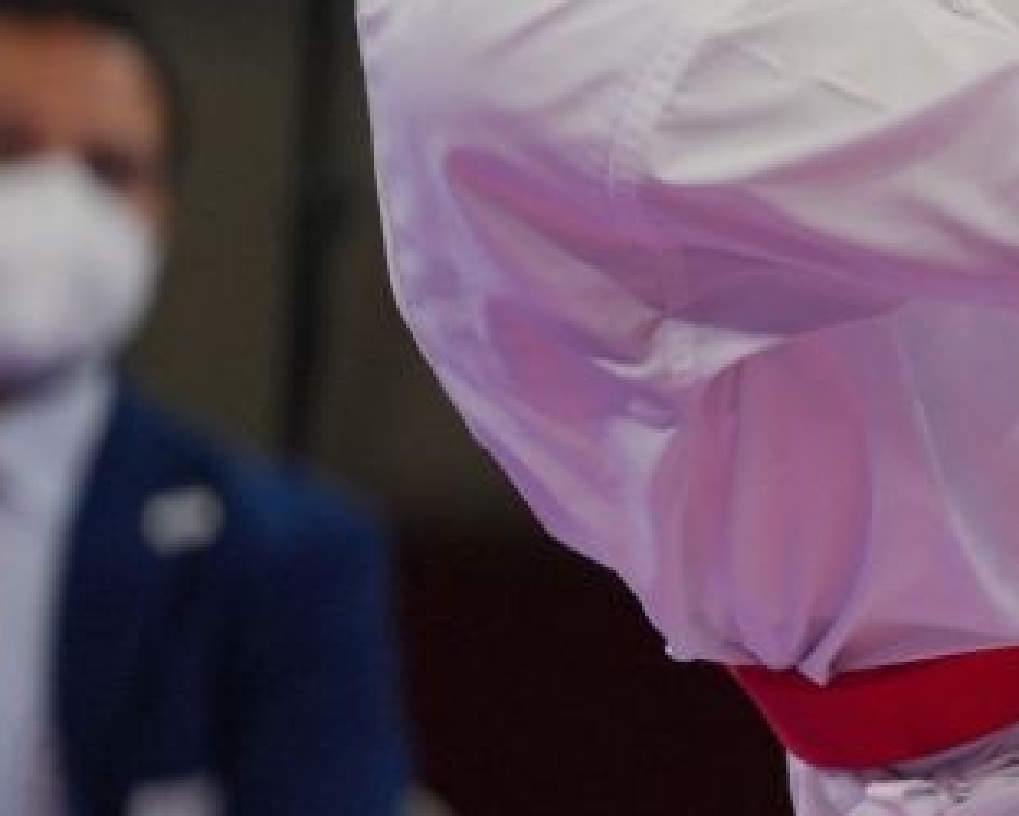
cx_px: 2877
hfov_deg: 1.8
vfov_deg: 1.4
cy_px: 118
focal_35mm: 1086
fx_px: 32762
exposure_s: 1/1000
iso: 500
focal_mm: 200
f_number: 2.8
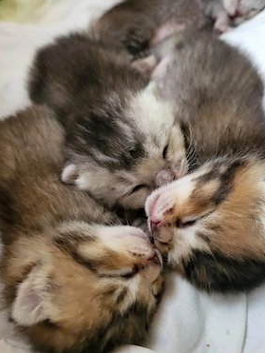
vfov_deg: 63.4
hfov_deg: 49.8
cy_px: 174
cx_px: 141
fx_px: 285
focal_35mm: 28
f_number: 1.8
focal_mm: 5.4
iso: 800
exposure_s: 1/25.1
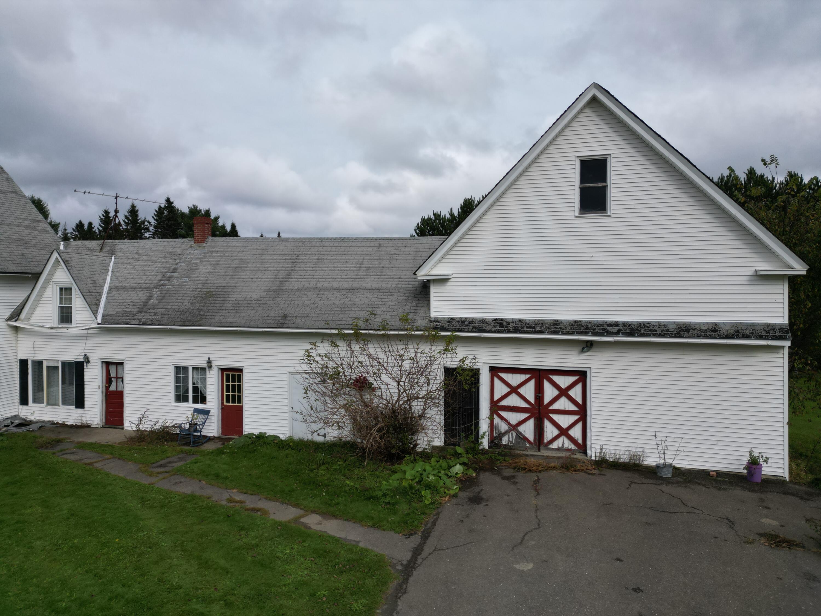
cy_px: 308
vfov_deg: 56.8
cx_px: 410
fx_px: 569
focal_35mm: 24
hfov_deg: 71.6
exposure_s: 1/3200
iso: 110
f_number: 1.7
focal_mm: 6.72
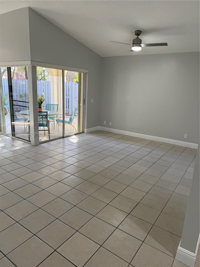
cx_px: 100
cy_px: 134
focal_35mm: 24
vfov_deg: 71.6
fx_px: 185
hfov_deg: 56.8
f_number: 1.78
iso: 100
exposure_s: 1/120
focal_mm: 6.76
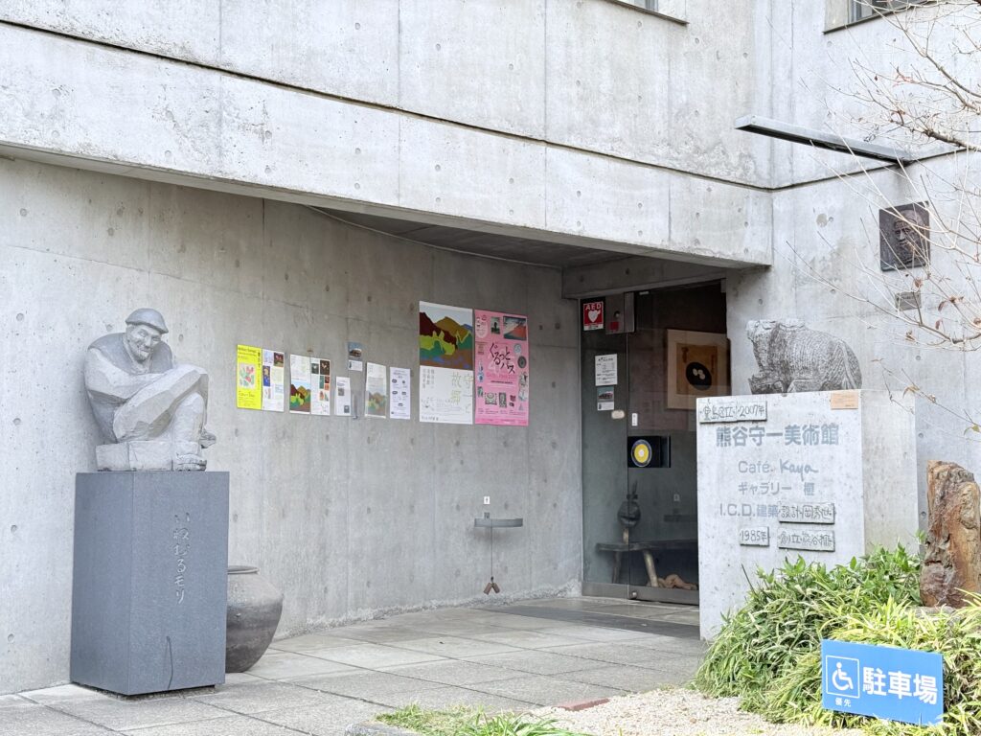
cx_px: 490
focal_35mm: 48
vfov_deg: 30.3
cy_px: 368
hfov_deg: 39.7
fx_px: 1360
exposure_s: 1/939
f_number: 1.78
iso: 80
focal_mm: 6.76
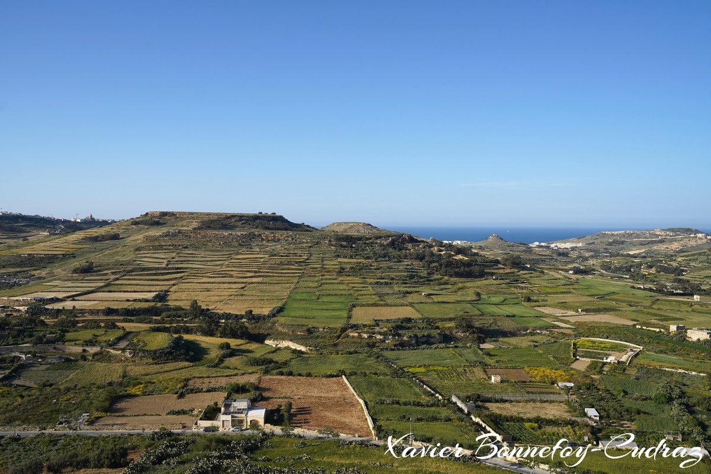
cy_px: 237
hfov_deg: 65.5
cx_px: 356
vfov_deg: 46.4
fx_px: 553
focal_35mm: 28
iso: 100
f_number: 8
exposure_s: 1/320
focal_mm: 28
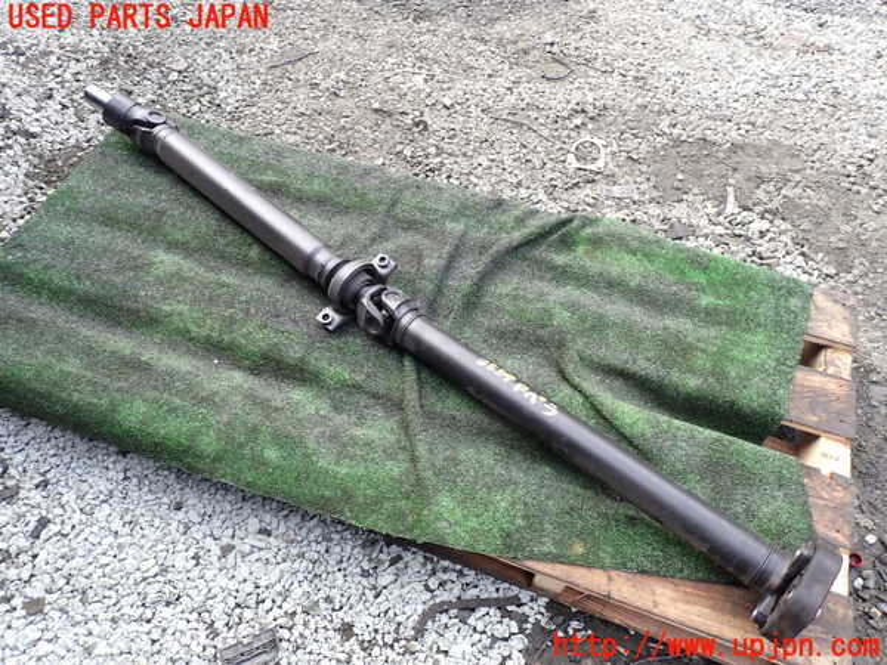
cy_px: 332
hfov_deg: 69.4
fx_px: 641
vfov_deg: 54.9
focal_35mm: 25
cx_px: 444
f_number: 2.8
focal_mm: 4.5
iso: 100
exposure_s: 1/125
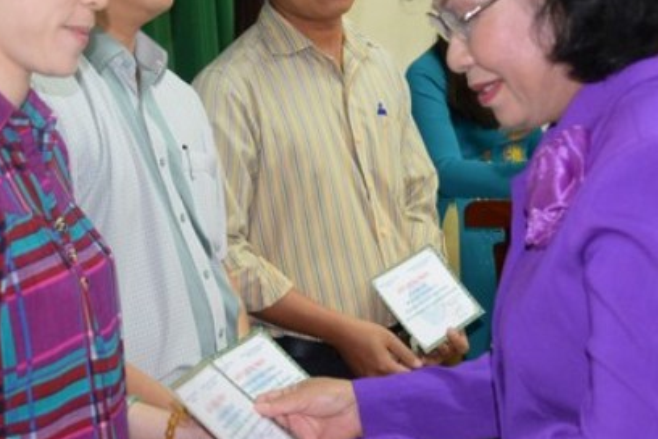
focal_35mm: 80
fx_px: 1462
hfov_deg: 25.3
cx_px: 284
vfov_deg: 17.0
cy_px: 151
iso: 1600
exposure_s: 1/80
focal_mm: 34
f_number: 5.6
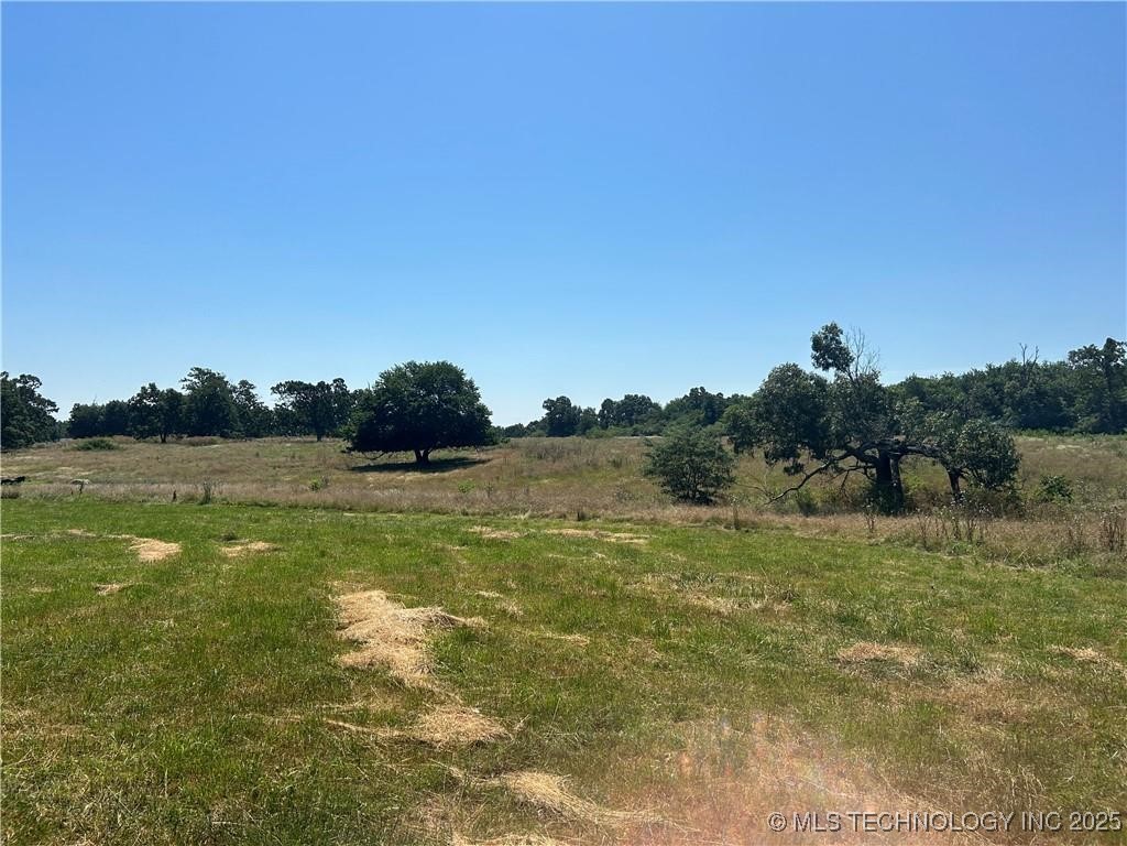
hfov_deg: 67.3
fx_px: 846
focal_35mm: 26
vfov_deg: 53.1
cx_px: 564
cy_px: 423
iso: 50
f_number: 1.5
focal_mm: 5.7
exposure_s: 1/7463
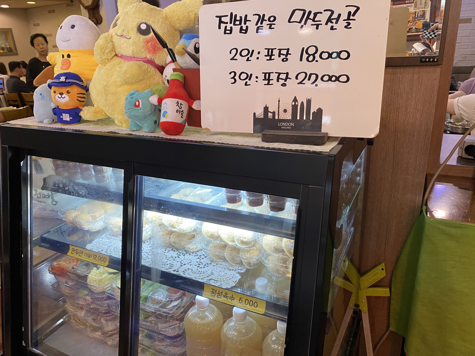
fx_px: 357
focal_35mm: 26
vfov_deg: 53.1
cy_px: 178
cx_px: 238
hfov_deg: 67.3
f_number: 1.8
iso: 160
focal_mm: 4.25
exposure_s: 1/60
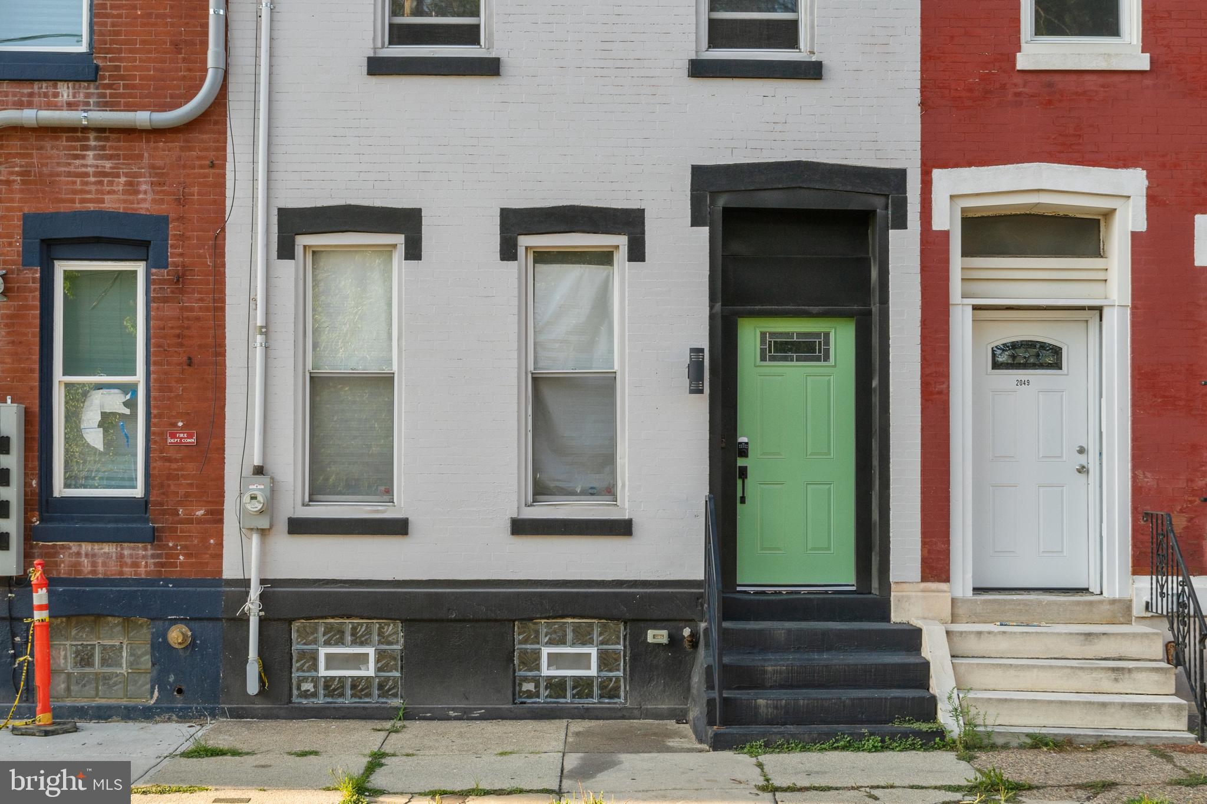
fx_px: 1743
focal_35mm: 52
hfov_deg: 38.2
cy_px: 402
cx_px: 604
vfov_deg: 26.0
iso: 250
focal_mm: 35
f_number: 8
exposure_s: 1/30
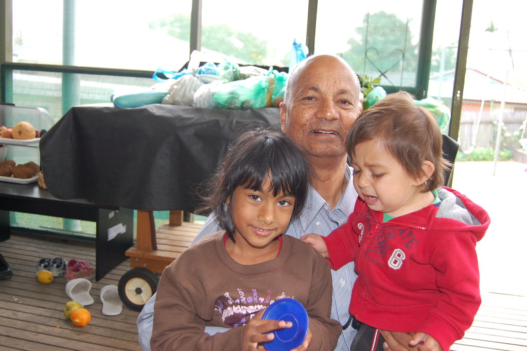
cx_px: 264
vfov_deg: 39.9
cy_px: 176
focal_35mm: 33
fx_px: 483
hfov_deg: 57.3
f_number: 3.8
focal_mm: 22
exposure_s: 1/60
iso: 400
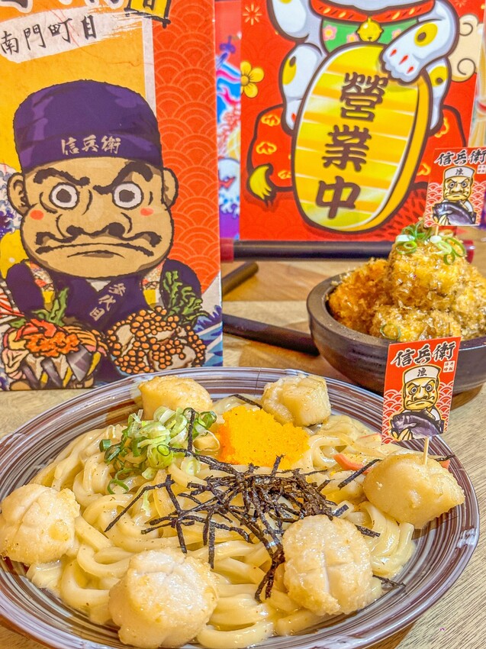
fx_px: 899
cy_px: 324
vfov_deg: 39.7
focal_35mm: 48
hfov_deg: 30.3
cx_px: 243
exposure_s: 1/40
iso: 200
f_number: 1.8
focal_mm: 6.86
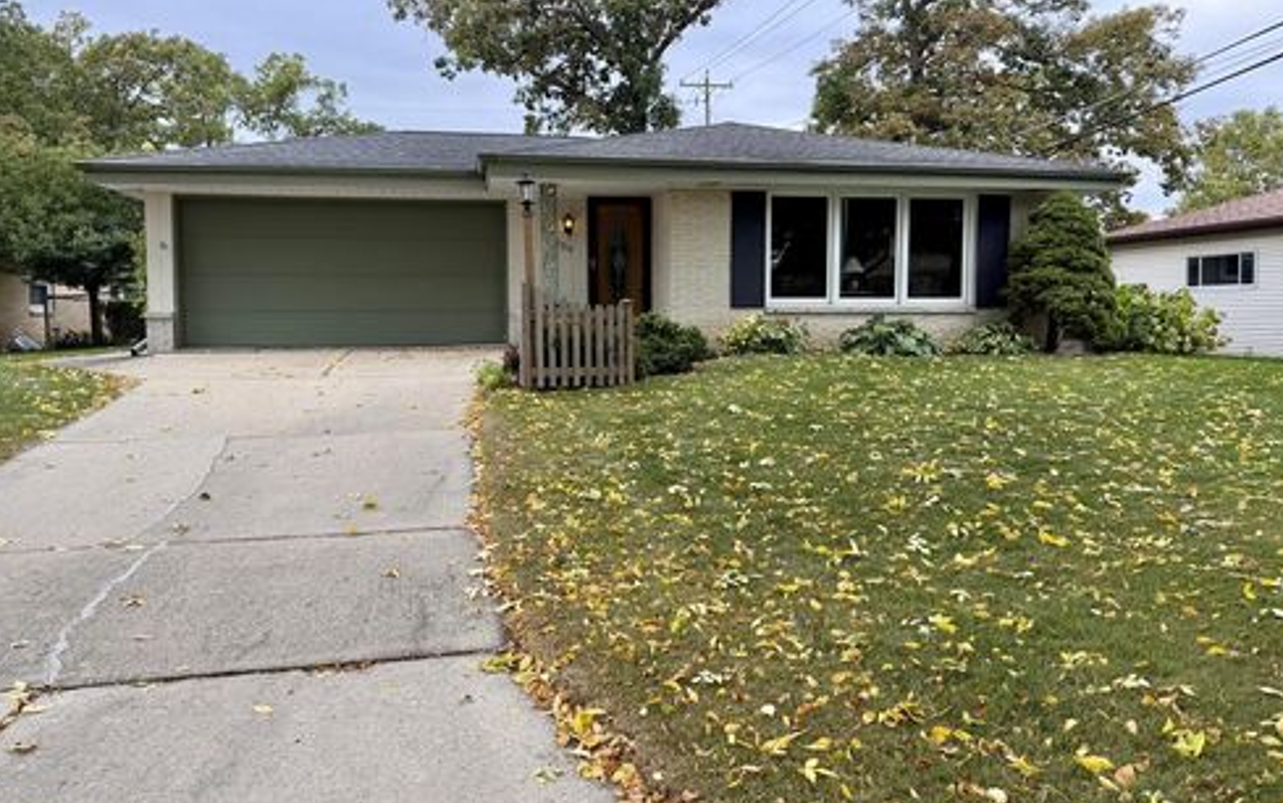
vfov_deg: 47.5
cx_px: 635
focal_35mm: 26
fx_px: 909
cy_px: 356
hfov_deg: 70.4
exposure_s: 1/735
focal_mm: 6.76
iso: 100
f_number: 1.78
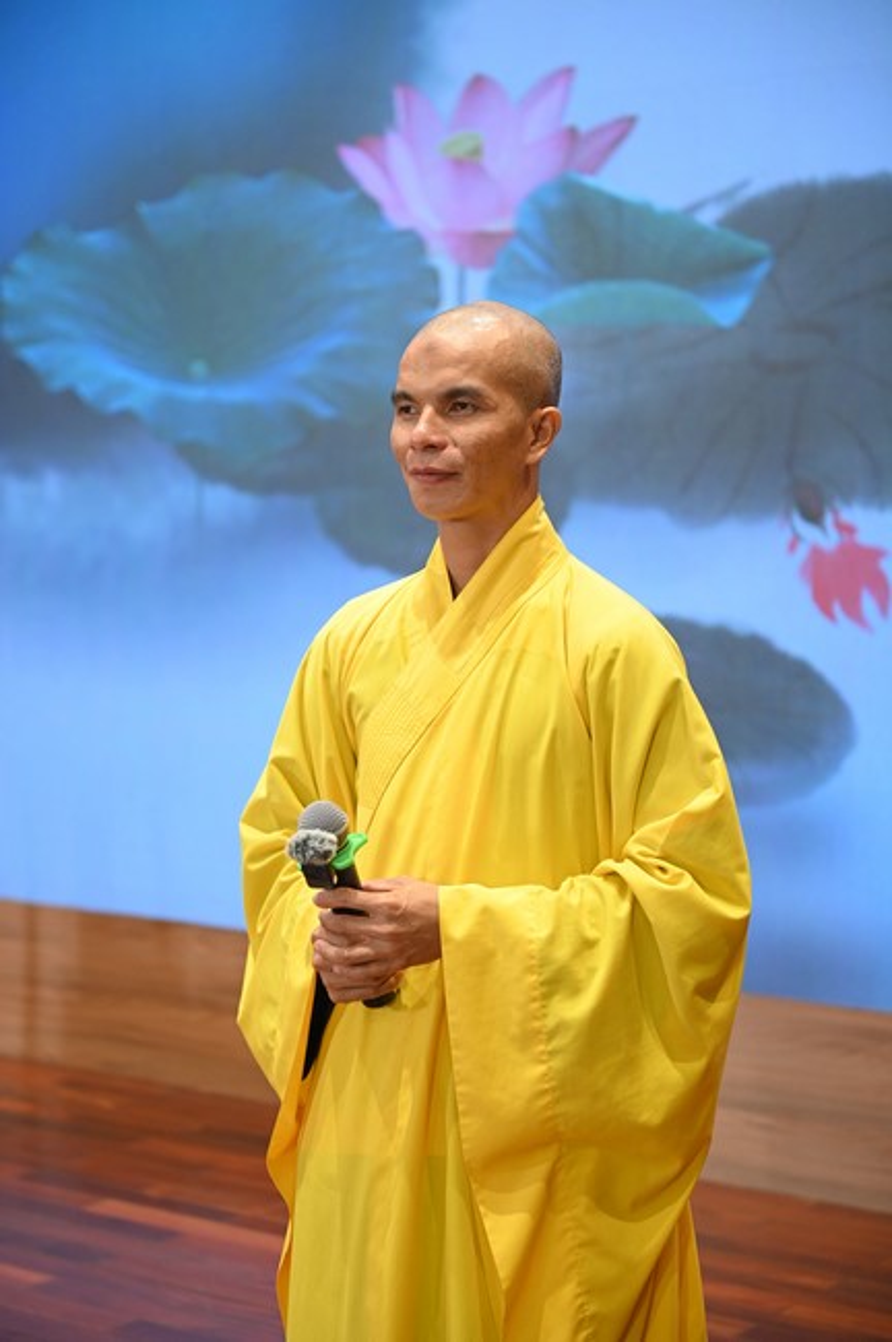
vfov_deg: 28.9
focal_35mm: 70
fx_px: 2607
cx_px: 446
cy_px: 671
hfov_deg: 19.4
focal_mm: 70
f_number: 3.2
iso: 2500
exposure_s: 1/160
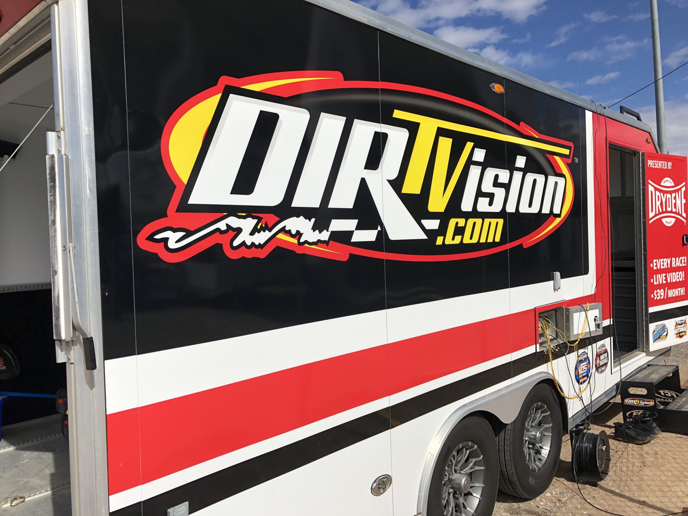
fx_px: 557
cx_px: 344
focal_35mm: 28
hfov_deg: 63.4
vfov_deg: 49.7
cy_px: 258
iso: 25
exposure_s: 1/6024
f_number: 1.8
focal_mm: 4
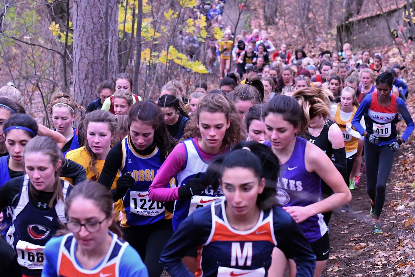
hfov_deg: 19.5
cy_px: 138
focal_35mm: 105
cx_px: 208
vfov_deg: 13.0
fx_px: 1211
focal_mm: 70
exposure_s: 1/800
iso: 4000
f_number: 5
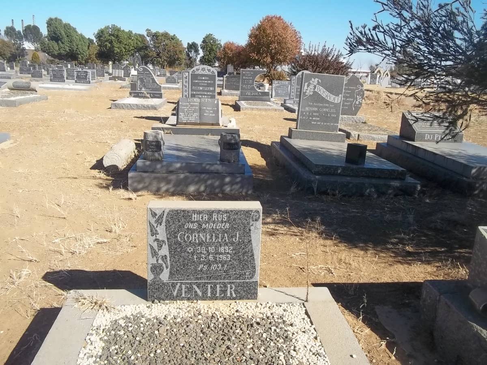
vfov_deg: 44.2
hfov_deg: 56.8
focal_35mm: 32
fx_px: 450
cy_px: 182
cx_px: 244
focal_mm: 5.7
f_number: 5.5
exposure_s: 1/320
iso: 80
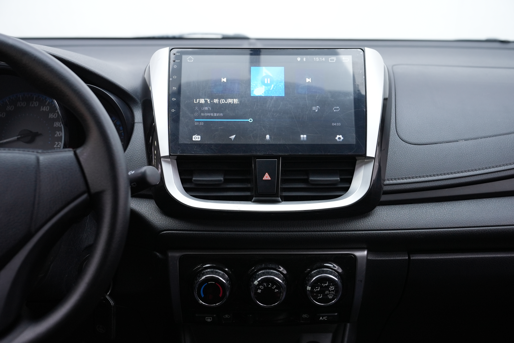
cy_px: 172
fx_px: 643
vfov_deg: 29.9
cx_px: 257
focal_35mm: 45
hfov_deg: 43.6
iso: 1250
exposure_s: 1/160
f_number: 3.5
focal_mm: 45
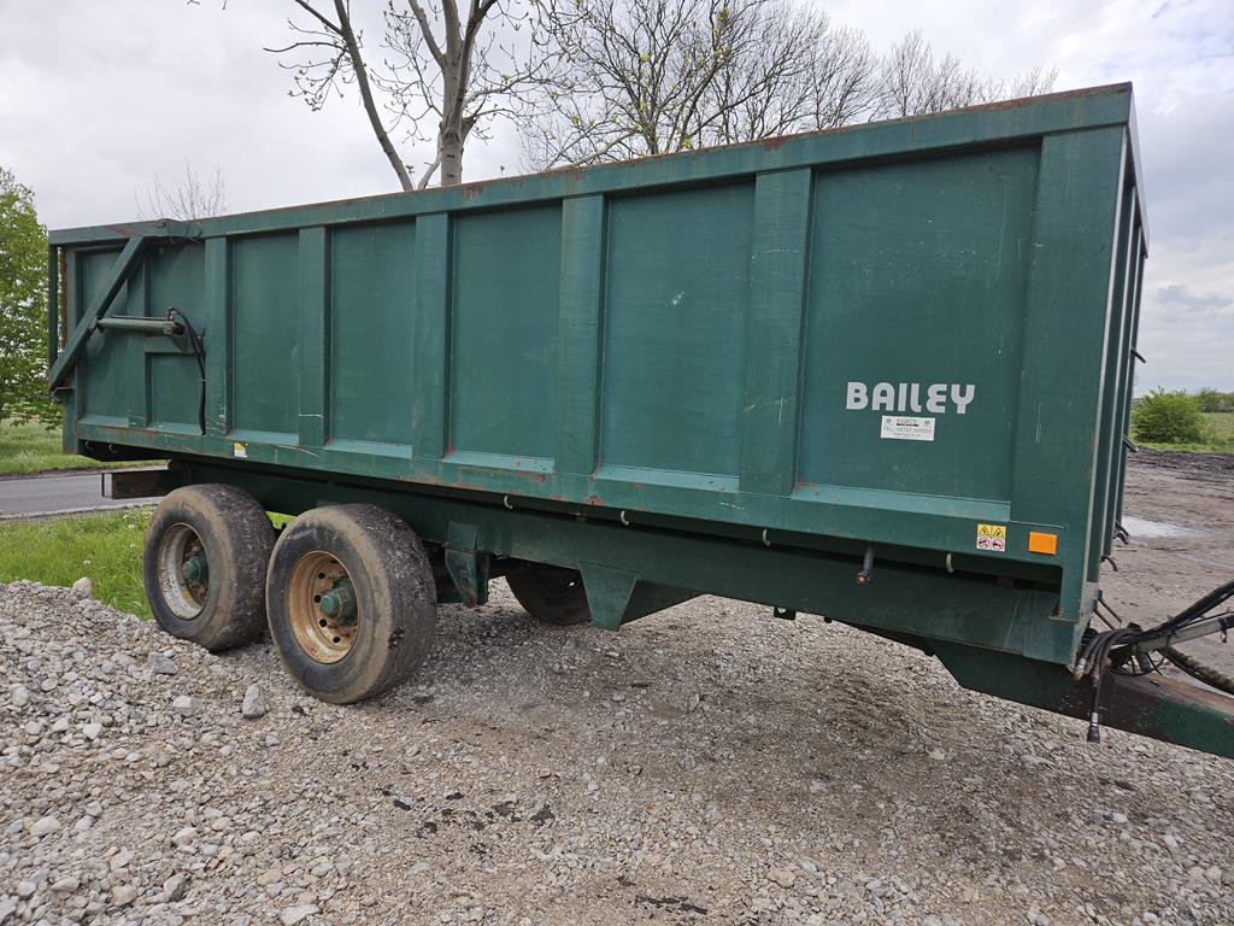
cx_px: 617
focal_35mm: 23
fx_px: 820
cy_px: 463
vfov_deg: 58.9
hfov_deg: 73.9
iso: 25
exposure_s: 1/957
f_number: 1.8
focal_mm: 5.4
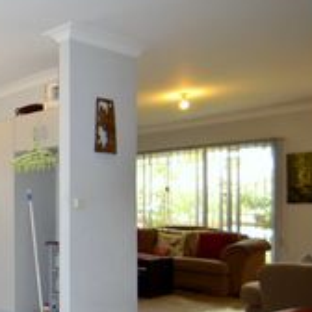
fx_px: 400
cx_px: -95
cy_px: 205
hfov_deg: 32.2
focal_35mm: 39
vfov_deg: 42.1
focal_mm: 11
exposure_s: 1/80
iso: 400
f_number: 4
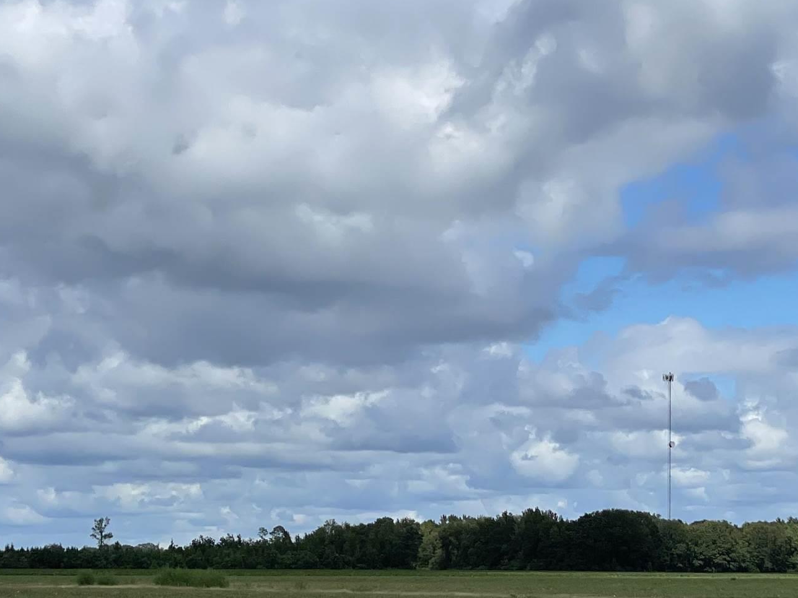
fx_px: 2859
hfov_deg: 15.9
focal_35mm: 124
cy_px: 558
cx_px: 538
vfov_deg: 11.9
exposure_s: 1/3984
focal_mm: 6
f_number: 2
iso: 32
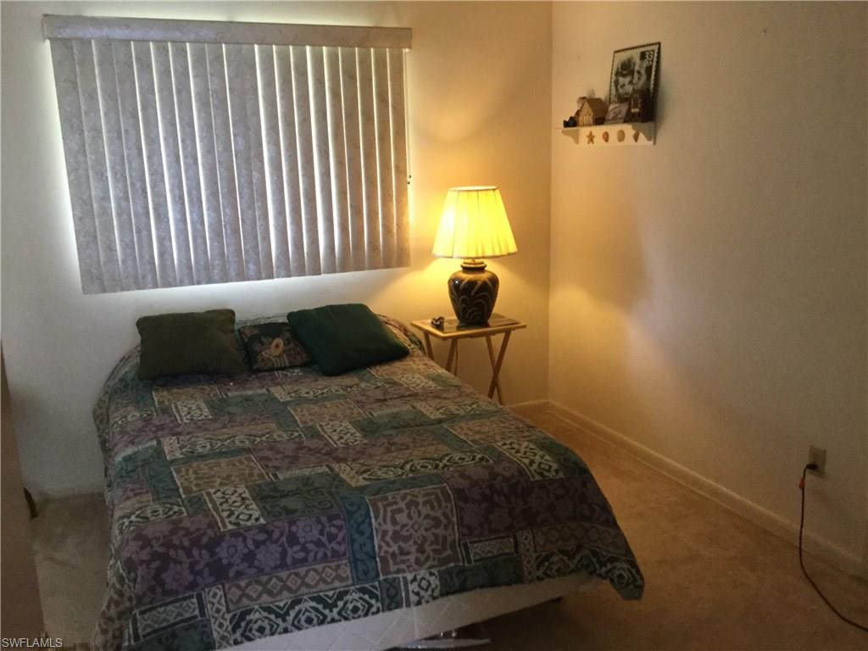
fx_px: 777
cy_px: 326
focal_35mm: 31
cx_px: 434
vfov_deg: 45.4
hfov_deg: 58.4
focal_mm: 3.3
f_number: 2.4
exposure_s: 1/15
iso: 200
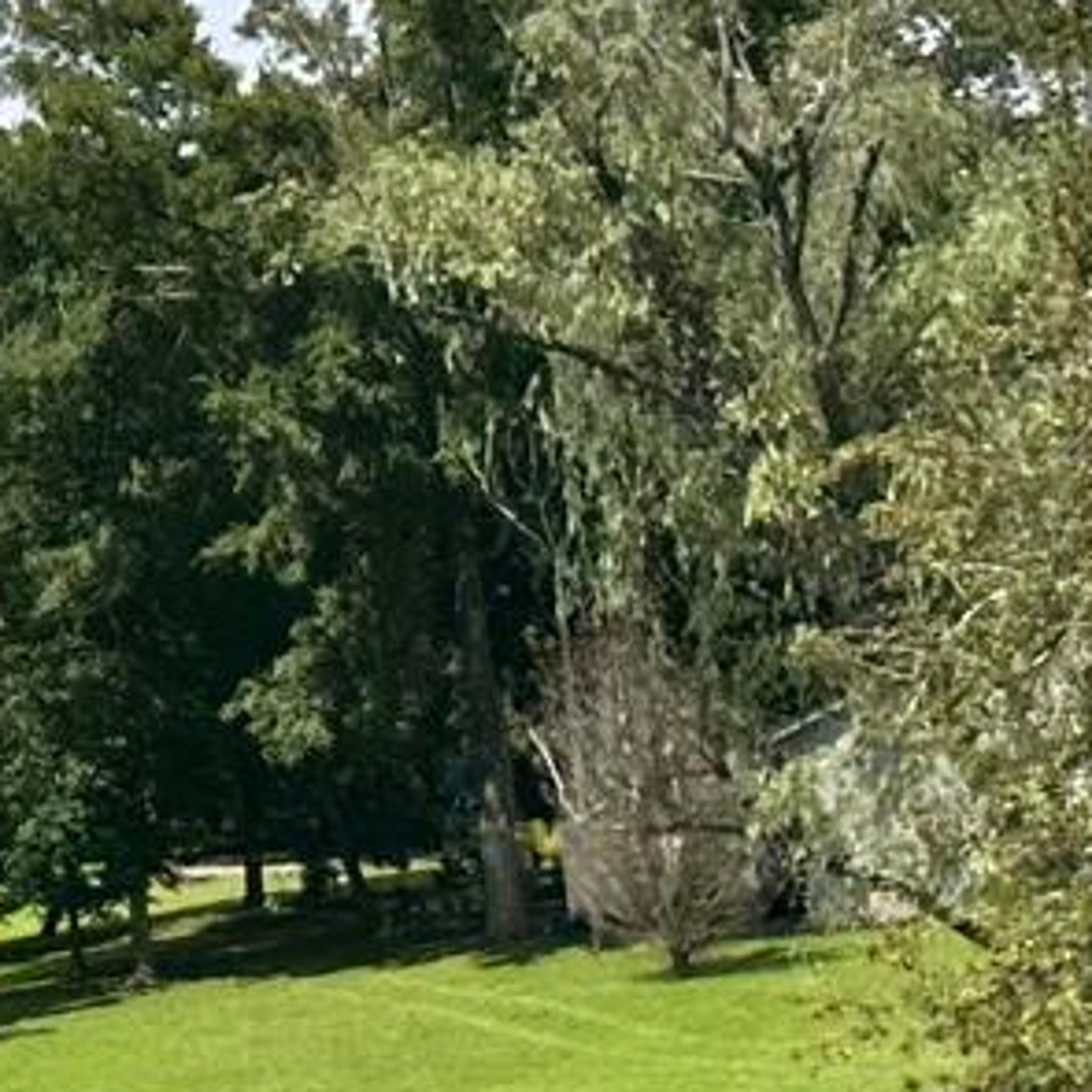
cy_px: 833
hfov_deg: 11.2
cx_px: -877
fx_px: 5175
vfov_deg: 12.0
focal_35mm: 145
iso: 80
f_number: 1.78
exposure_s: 1/6623
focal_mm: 6.86
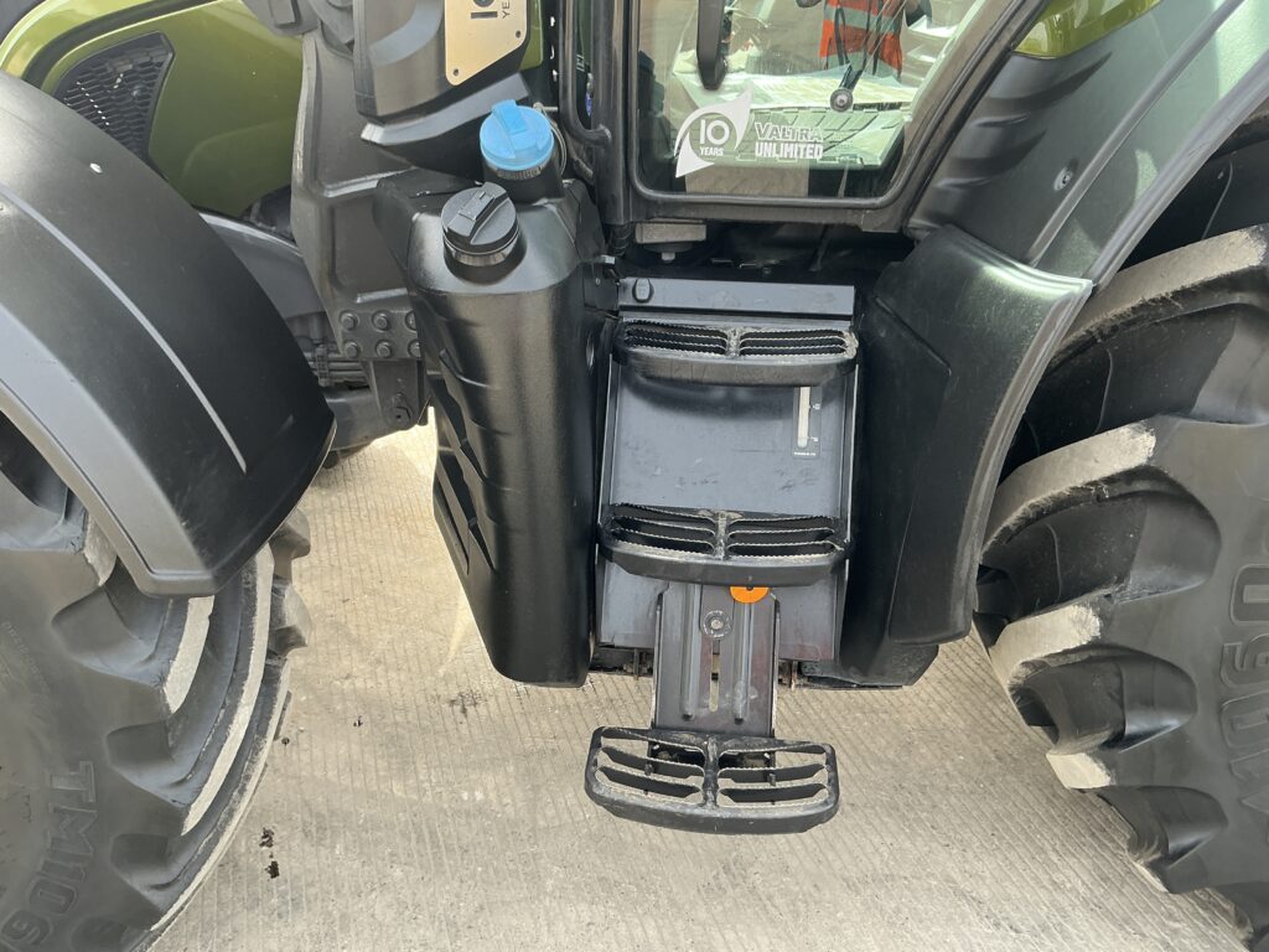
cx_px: 634
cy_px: 476
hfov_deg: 63.4
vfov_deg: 49.7
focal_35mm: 28
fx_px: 1026
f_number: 1.8
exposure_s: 1/133
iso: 32
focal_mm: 3
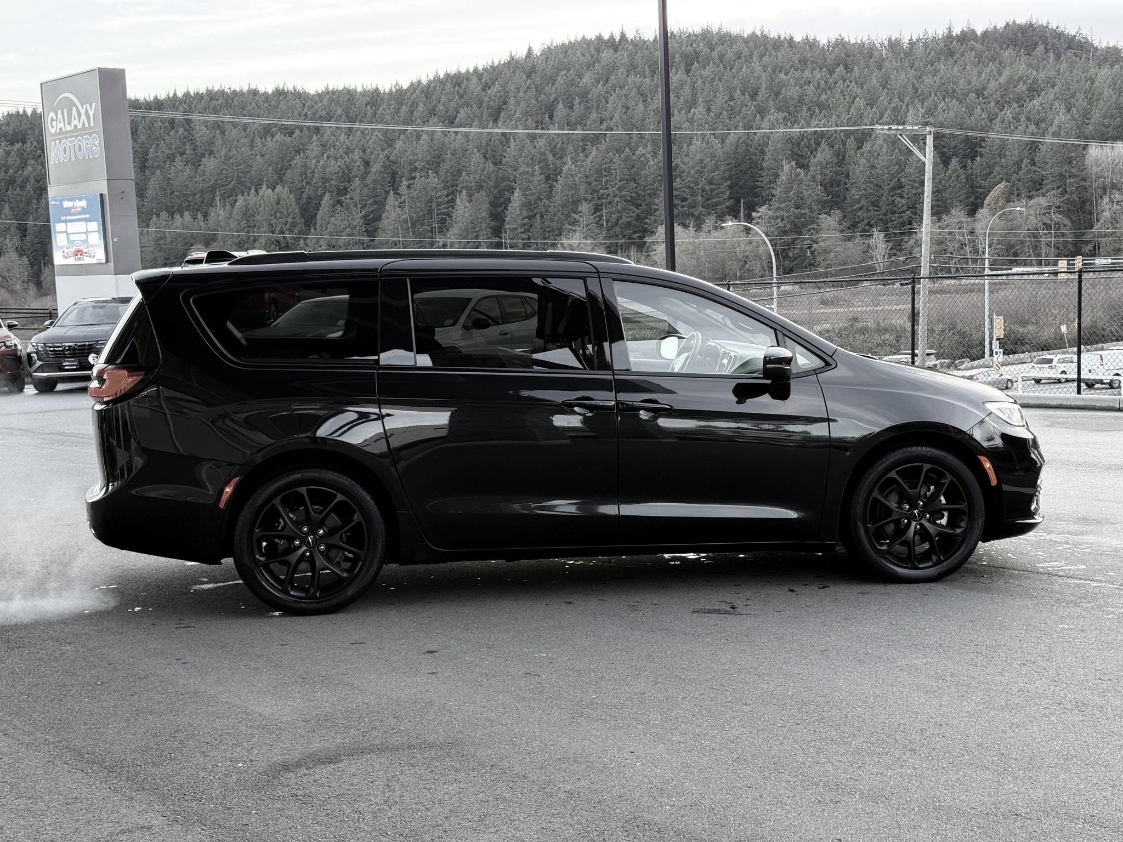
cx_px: 562
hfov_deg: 39.7
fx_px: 1557
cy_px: 421
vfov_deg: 30.3
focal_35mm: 48
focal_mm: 6.76
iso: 100
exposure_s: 1/110
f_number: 1.78
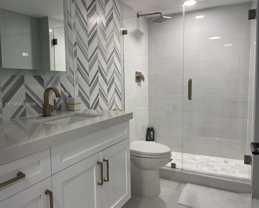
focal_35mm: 28
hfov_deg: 62.2
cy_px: 105
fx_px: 215
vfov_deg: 51.5
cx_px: 123
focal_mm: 5.1
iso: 64
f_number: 1.6
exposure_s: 1/60
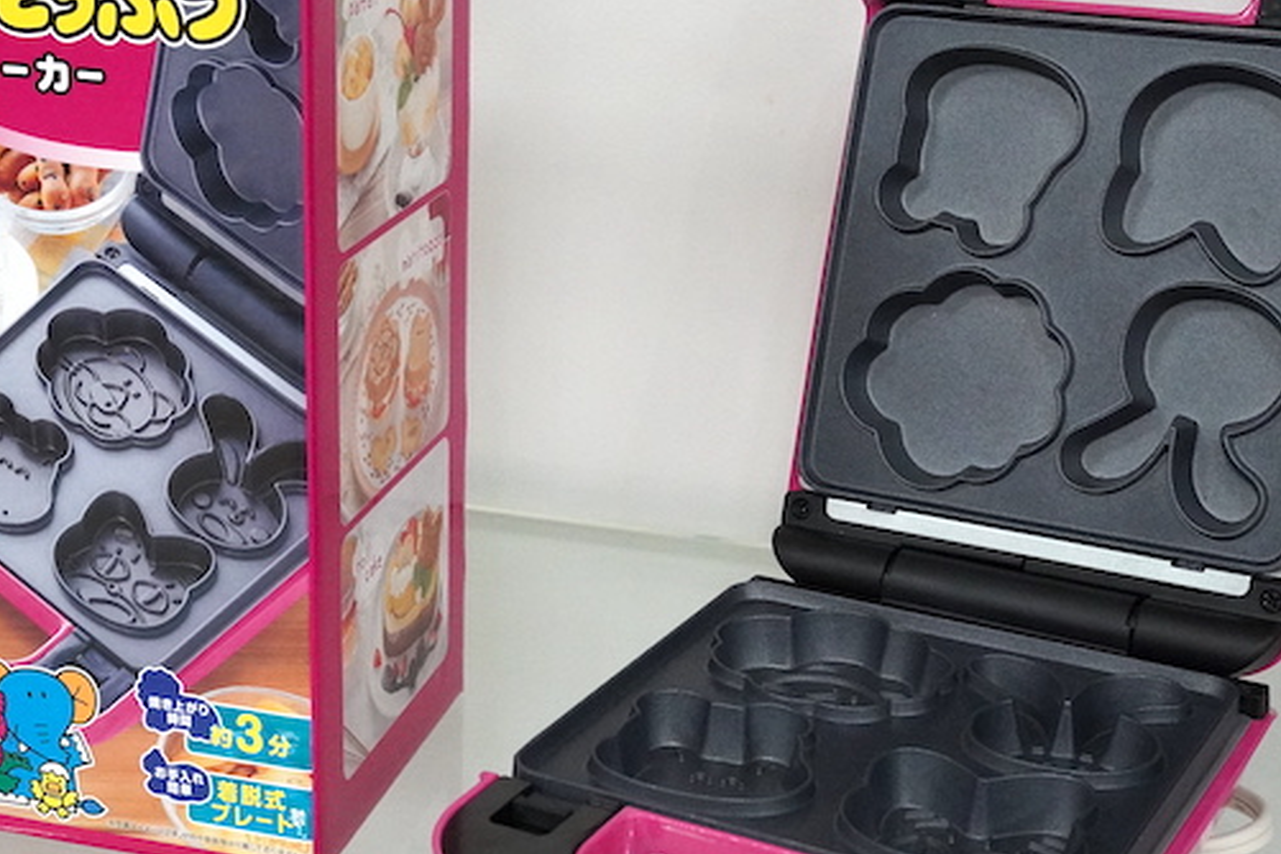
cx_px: 463
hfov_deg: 29.9
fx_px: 2384
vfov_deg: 20.3
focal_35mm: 67
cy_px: 415
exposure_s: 1/200
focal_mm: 28
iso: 5000
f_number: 8
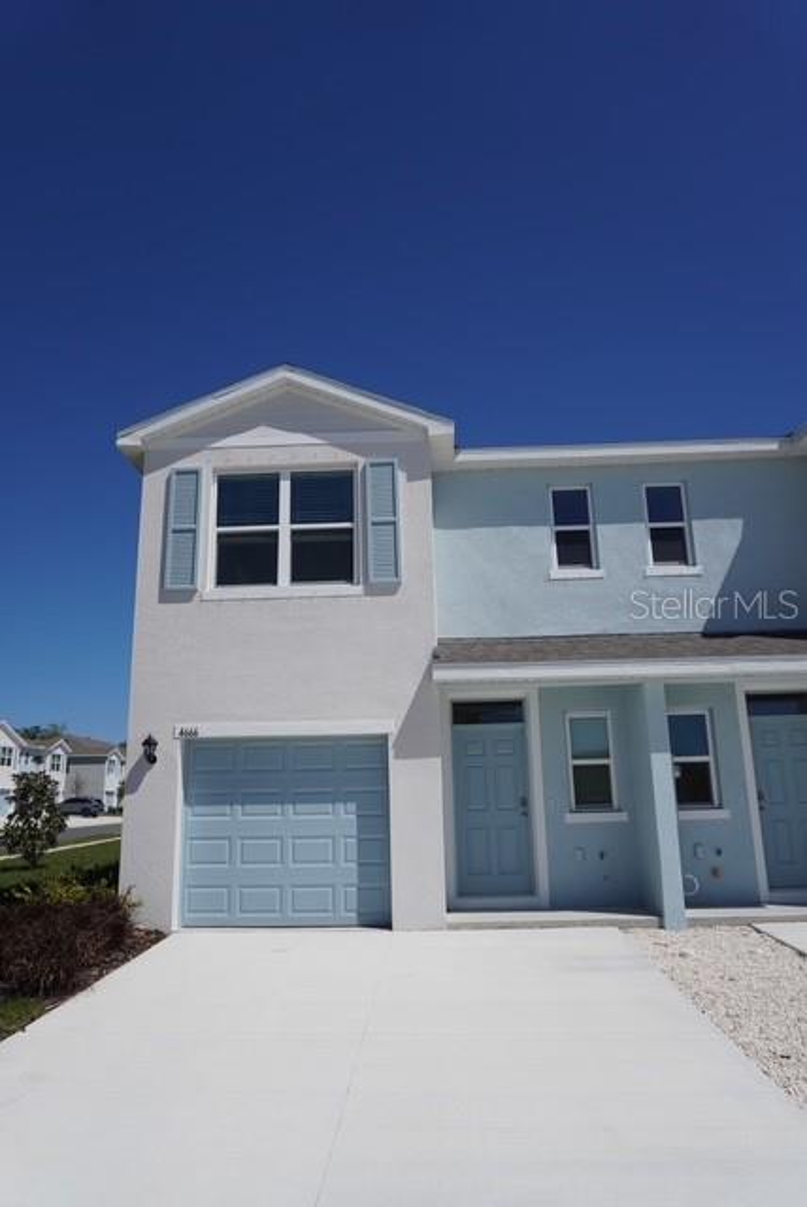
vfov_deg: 73.7
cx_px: 404
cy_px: 604
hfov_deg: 53.2
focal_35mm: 24
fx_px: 805
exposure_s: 1/1250
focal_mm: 16
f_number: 5.6
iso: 100
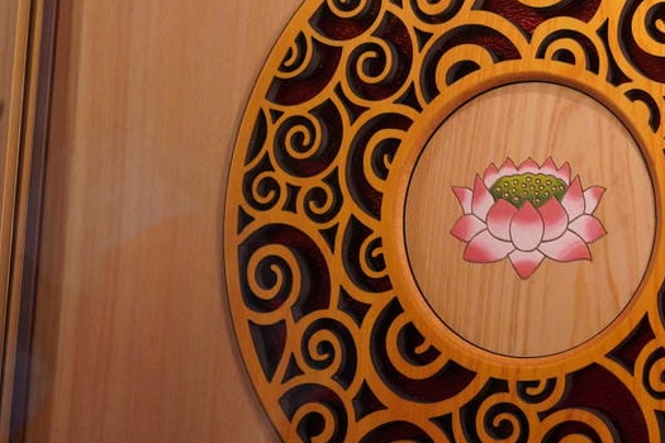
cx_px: 636
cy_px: 87
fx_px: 1478
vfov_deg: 16.9
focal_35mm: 80
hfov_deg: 24.4
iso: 4000
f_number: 5.6
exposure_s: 1/320
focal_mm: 35
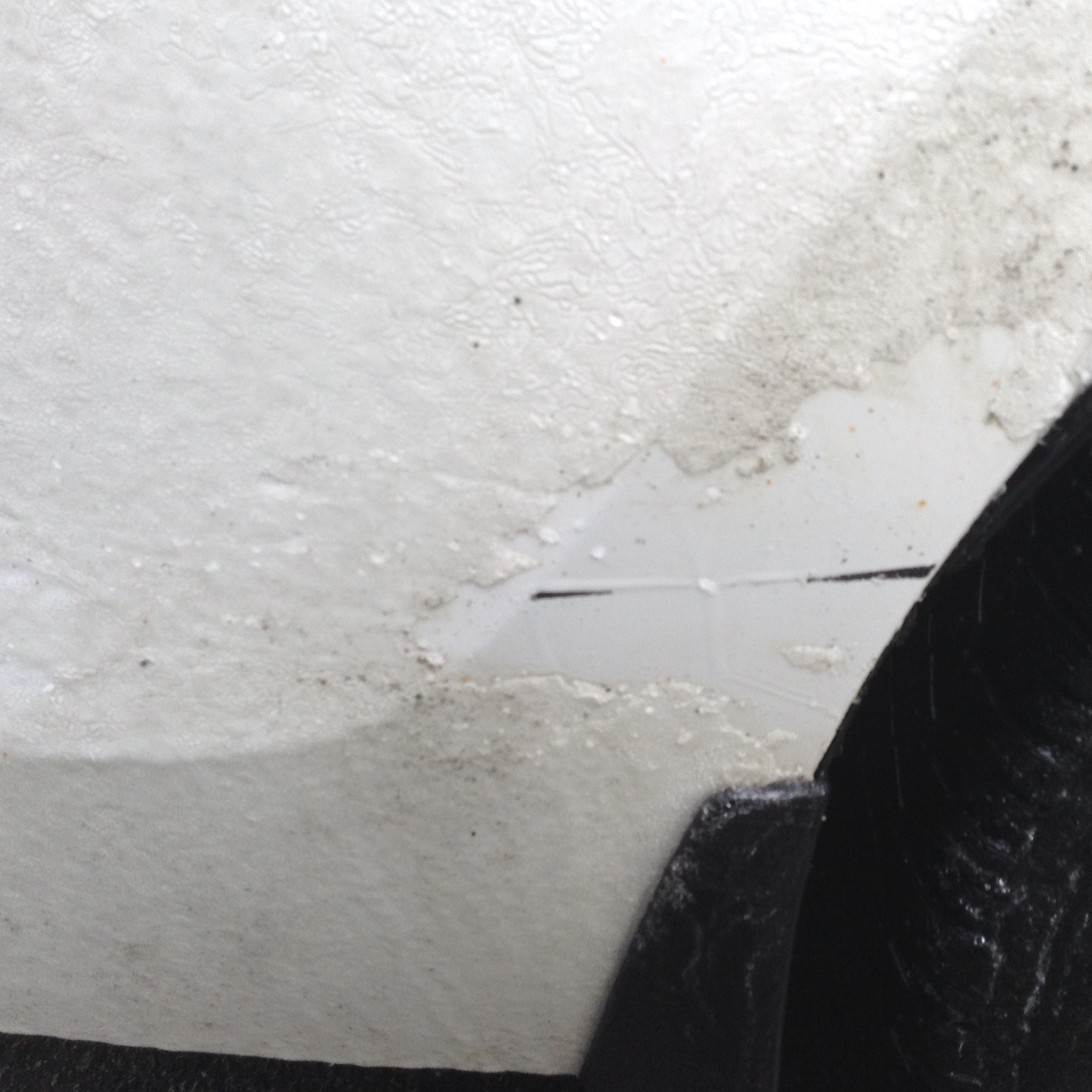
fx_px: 1428
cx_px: 680
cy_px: 534
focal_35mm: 40
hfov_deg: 41.6
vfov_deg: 41.9
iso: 40
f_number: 2.4
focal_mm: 3.3
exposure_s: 1/120
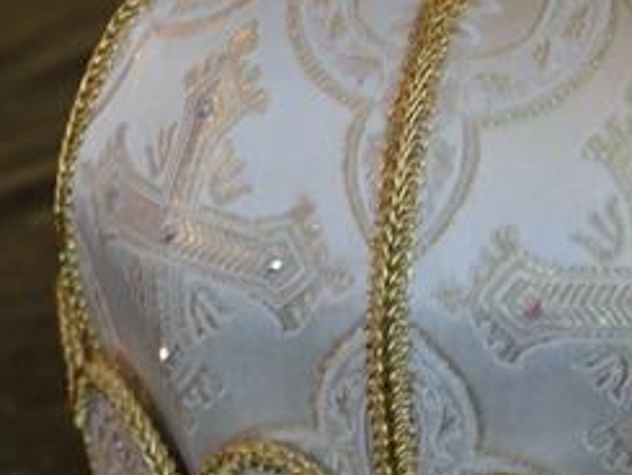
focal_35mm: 181
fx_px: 3306
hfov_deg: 10.9
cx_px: 571
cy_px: 199
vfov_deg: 8.2
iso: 1400
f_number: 4.5
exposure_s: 1/30
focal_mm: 44
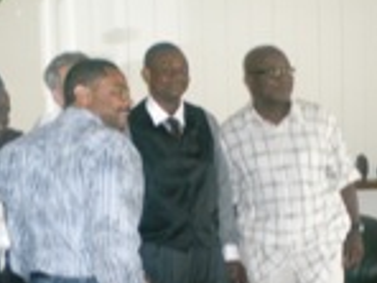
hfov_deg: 21.7
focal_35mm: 90
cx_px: 262
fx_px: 980
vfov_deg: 16.4
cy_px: 196
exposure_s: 1/60
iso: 484
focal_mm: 6.3
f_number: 3.1
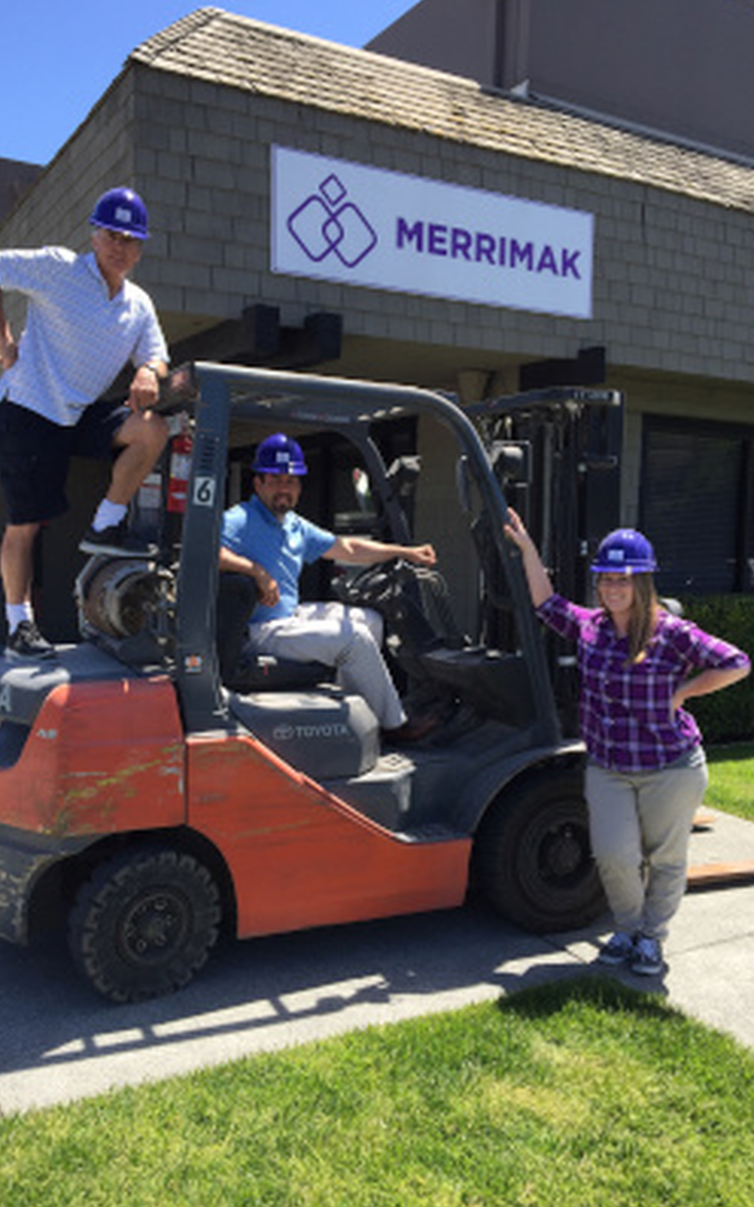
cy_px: 602
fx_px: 1020
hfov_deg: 40.5
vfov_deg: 61.2
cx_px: 328
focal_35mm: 31
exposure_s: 1/920
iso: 32
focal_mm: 4.15
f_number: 2.2
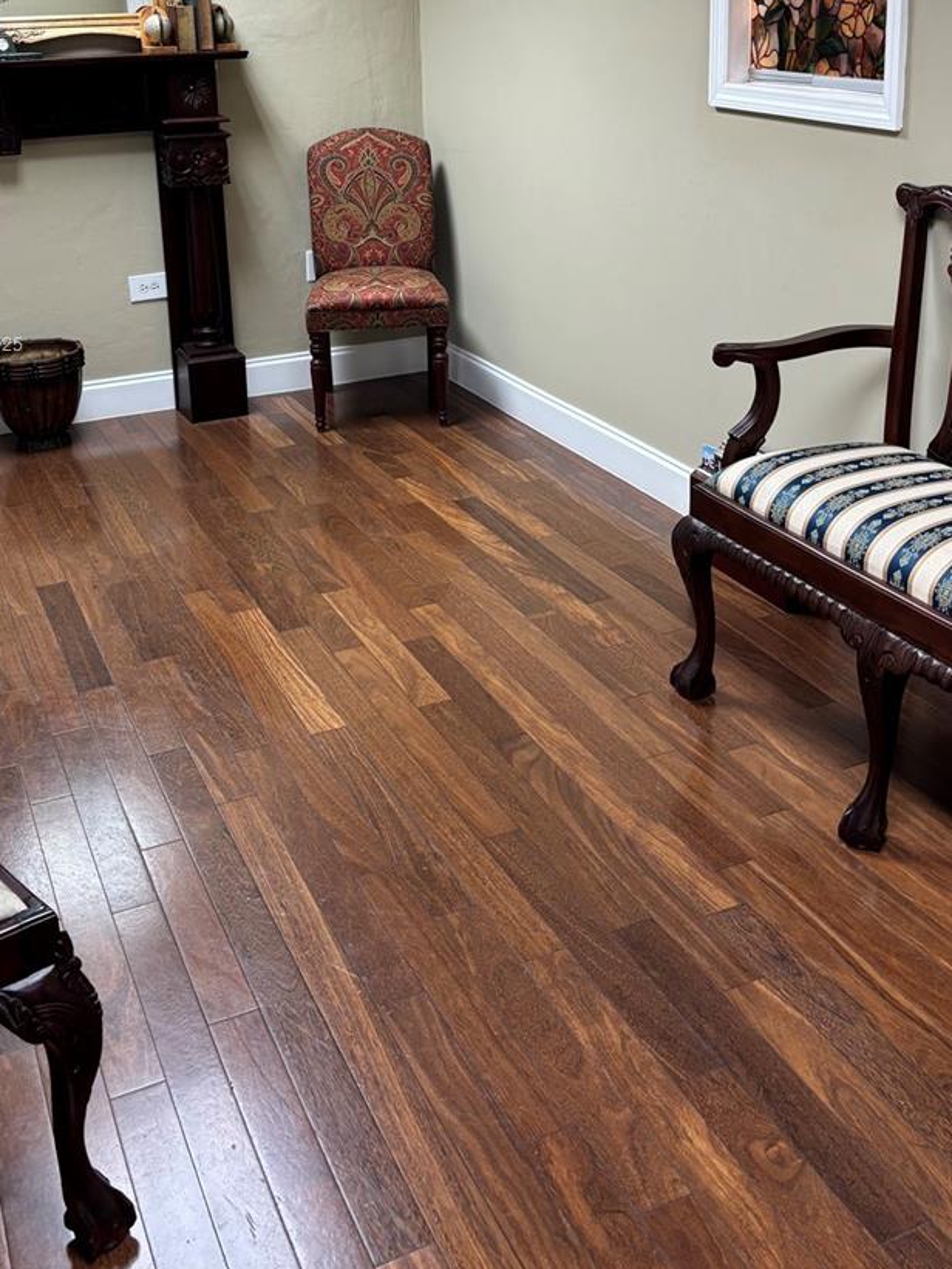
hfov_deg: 37.7
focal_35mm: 38
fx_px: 1393
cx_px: 436
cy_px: 346
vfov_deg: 47.5
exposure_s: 1/60
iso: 125
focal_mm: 5.96
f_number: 1.6
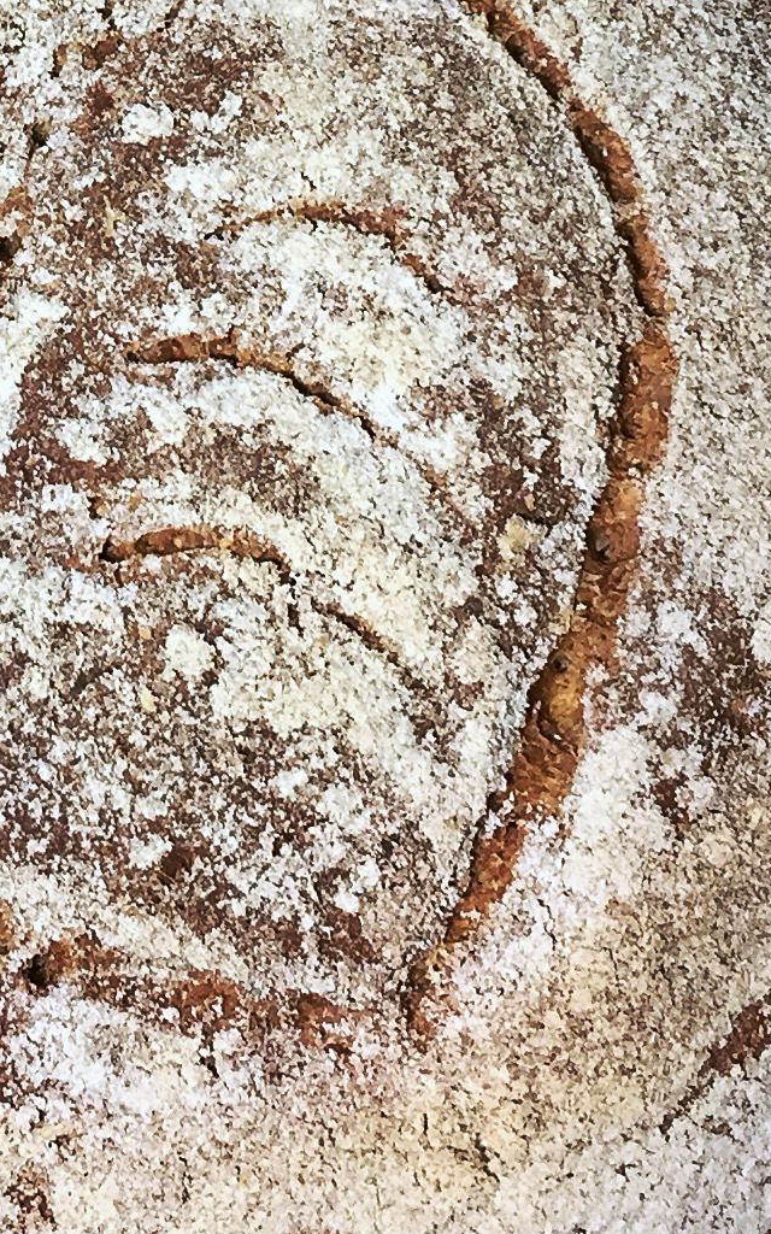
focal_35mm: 98
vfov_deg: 20.3
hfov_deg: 13.0
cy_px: -88
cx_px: -161
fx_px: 3295
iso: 32
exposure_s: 1/33
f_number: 2.2
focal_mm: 4.15
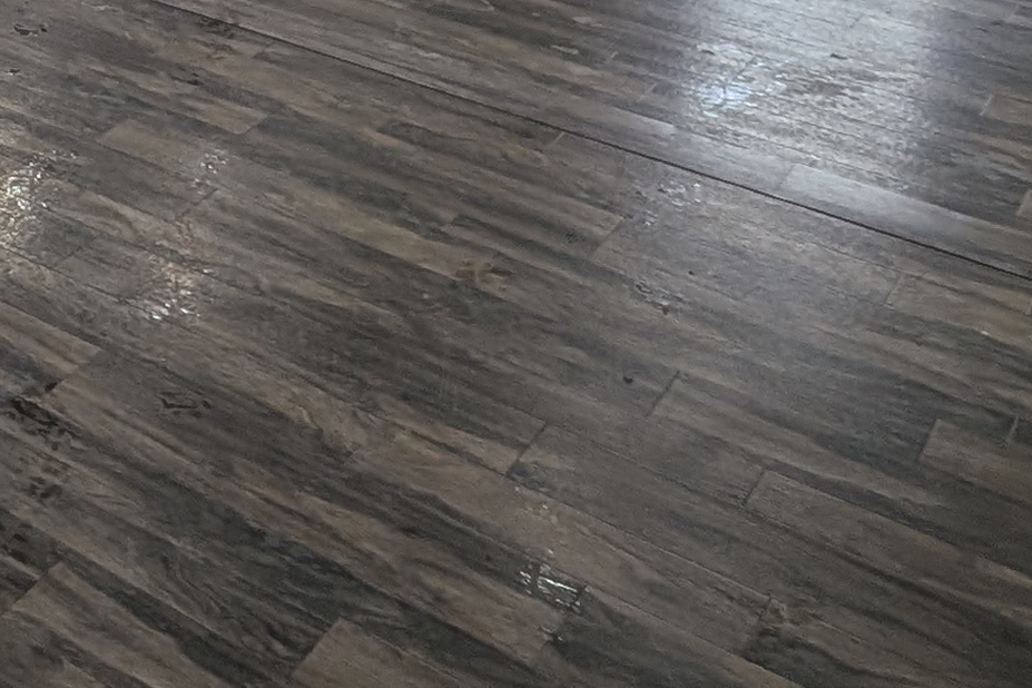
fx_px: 1577
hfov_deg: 31.8
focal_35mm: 55
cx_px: -121
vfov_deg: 22.7
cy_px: -134
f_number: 1.95
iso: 46
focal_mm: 2.23
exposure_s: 1/30
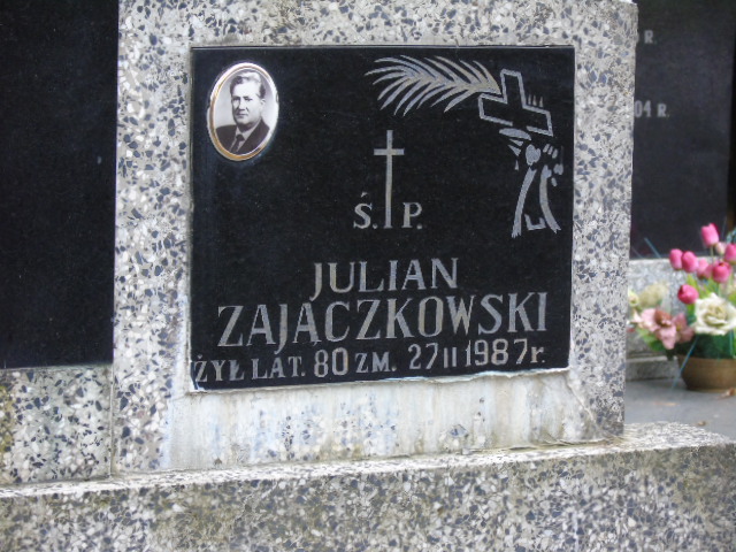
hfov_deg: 13.9
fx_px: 3019
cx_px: 368
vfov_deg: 10.4
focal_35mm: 142
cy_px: 276
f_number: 4.7
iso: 400
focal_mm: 25
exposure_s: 1/125
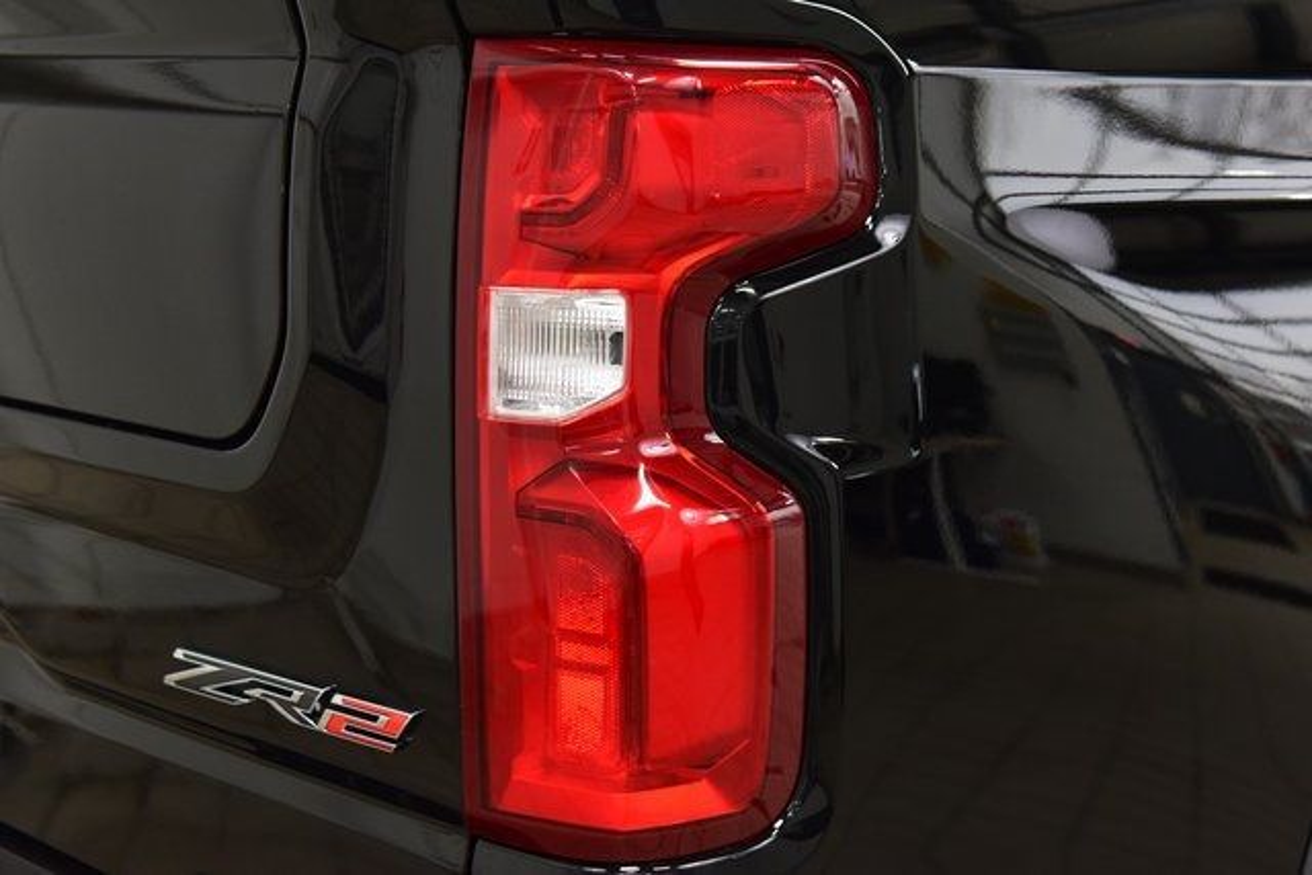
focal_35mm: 60
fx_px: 2187
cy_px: 438
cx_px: 656
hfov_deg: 33.4
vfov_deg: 22.6
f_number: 4
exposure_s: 1/60
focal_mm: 40
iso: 1600
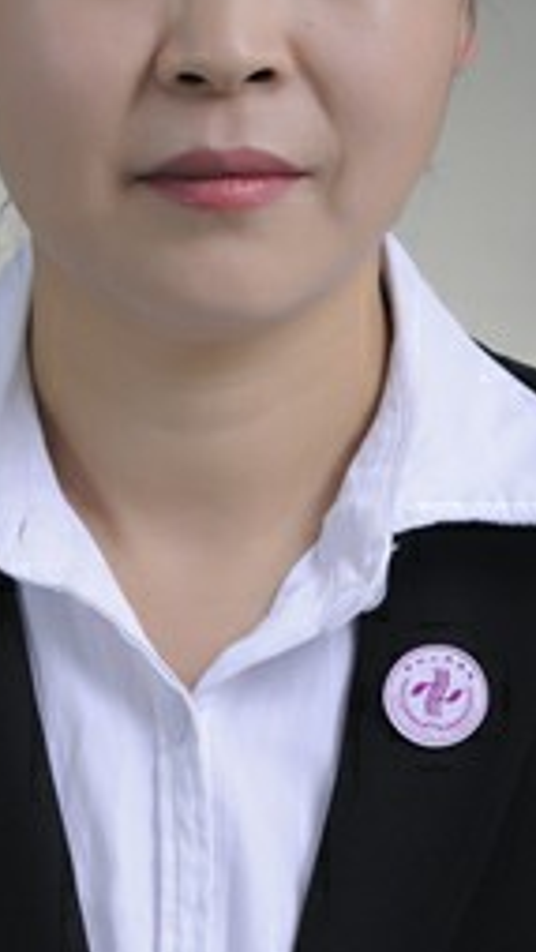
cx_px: 232
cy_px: 208
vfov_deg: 9.1
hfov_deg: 5.1
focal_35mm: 237
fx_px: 5982
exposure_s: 1/125
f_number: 5.6
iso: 160
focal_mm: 85
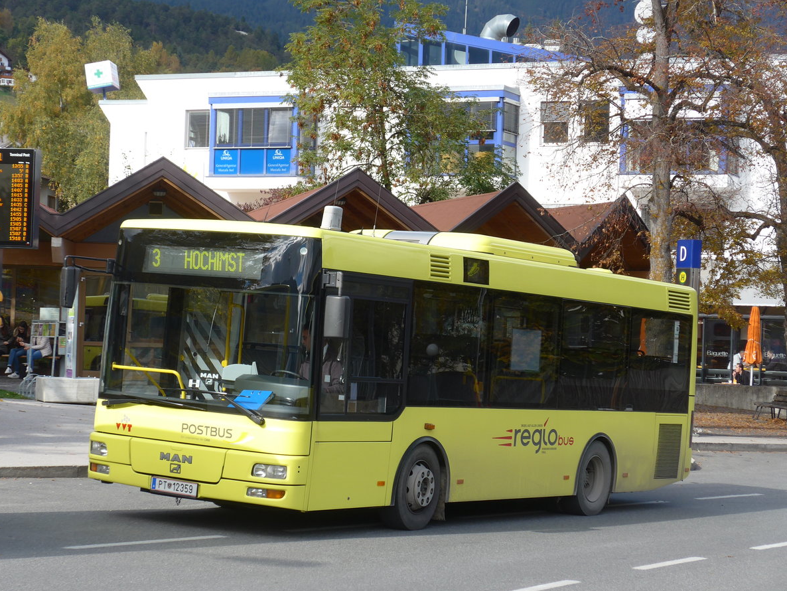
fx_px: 1978
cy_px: 298
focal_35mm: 87
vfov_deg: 17.0
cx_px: 390
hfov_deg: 22.5
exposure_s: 1/200
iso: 80
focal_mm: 17
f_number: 4.5
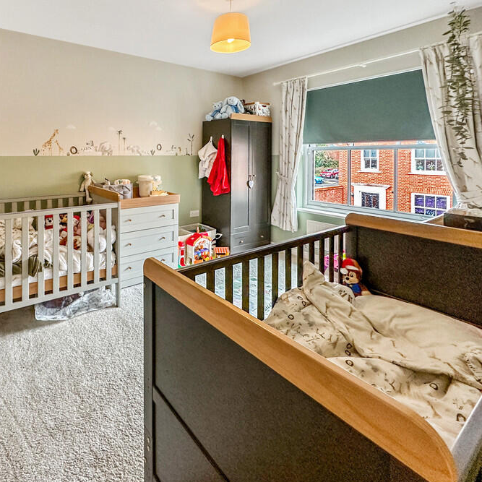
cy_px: 260
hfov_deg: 74.4
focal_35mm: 19
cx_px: 147
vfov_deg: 77.5
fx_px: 299
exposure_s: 1/50
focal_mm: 2.22
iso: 320
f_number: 2.2
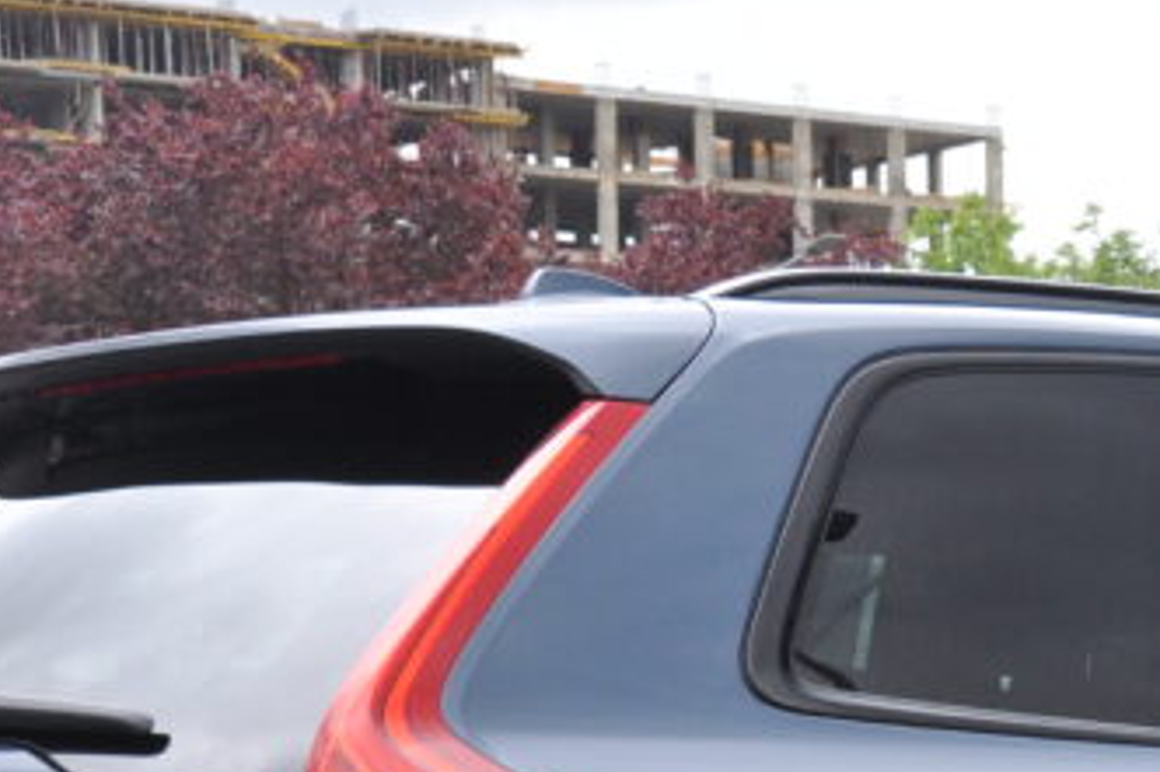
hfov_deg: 18.1
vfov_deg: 12.0
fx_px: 3575
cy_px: 975
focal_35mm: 111
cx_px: 1097
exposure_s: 1/200
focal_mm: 24
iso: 400
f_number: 7.1
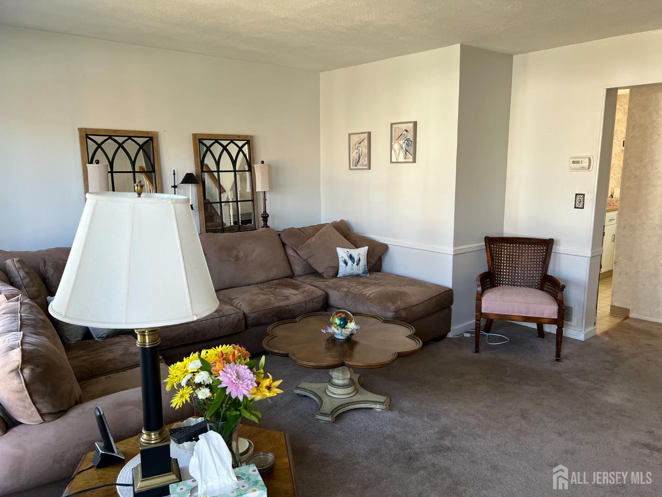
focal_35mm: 26
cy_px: 248
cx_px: 331
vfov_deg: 53.1
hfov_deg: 67.3
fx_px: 497
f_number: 1.5
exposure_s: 1/121
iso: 100
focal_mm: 5.7
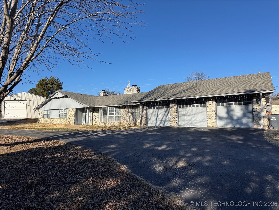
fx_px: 193
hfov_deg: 71.6
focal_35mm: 24
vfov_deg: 56.8
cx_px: 140
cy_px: 105
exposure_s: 1/4310
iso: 80
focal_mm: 6.76
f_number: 1.78
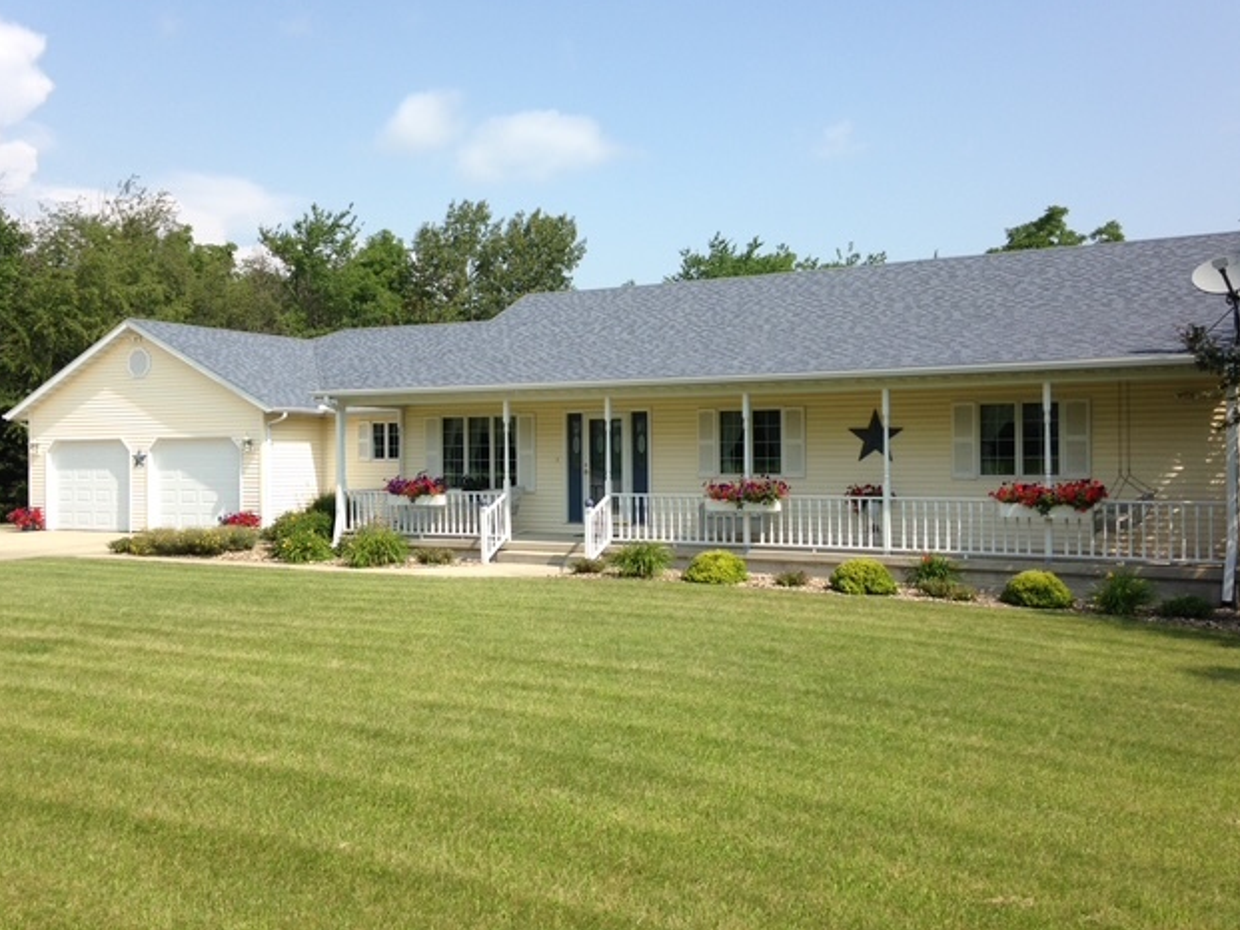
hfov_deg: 53.9
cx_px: 631
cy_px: 453
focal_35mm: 34
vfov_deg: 41.8
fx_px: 1218
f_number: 2.4
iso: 50
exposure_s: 1/1261
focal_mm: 4.12
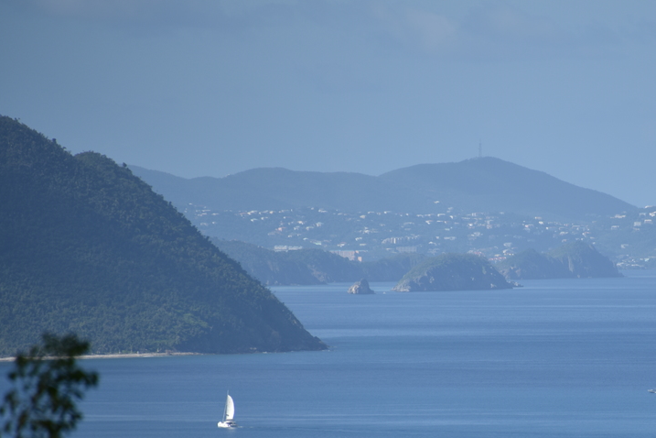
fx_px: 9766
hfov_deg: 3.8
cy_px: 363
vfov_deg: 2.6
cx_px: 570
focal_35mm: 536
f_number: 6.3
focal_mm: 300
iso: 100
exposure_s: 1/640
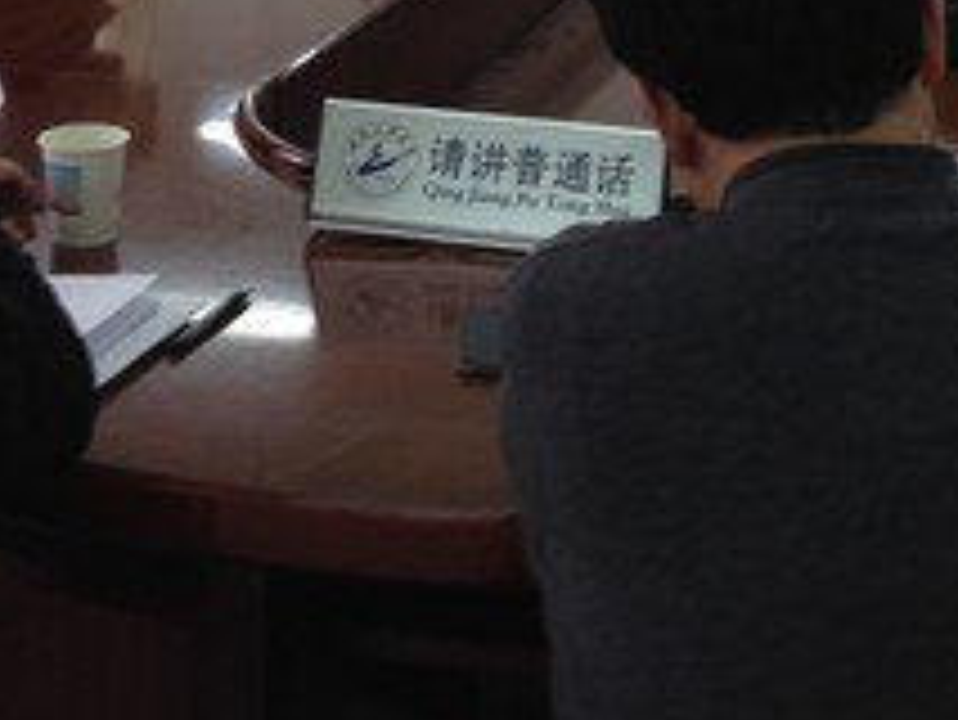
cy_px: -238
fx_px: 2575
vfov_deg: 15.1
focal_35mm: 93
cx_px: 468
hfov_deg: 21.1
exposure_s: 1/30
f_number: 2.4
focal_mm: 4.12
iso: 50
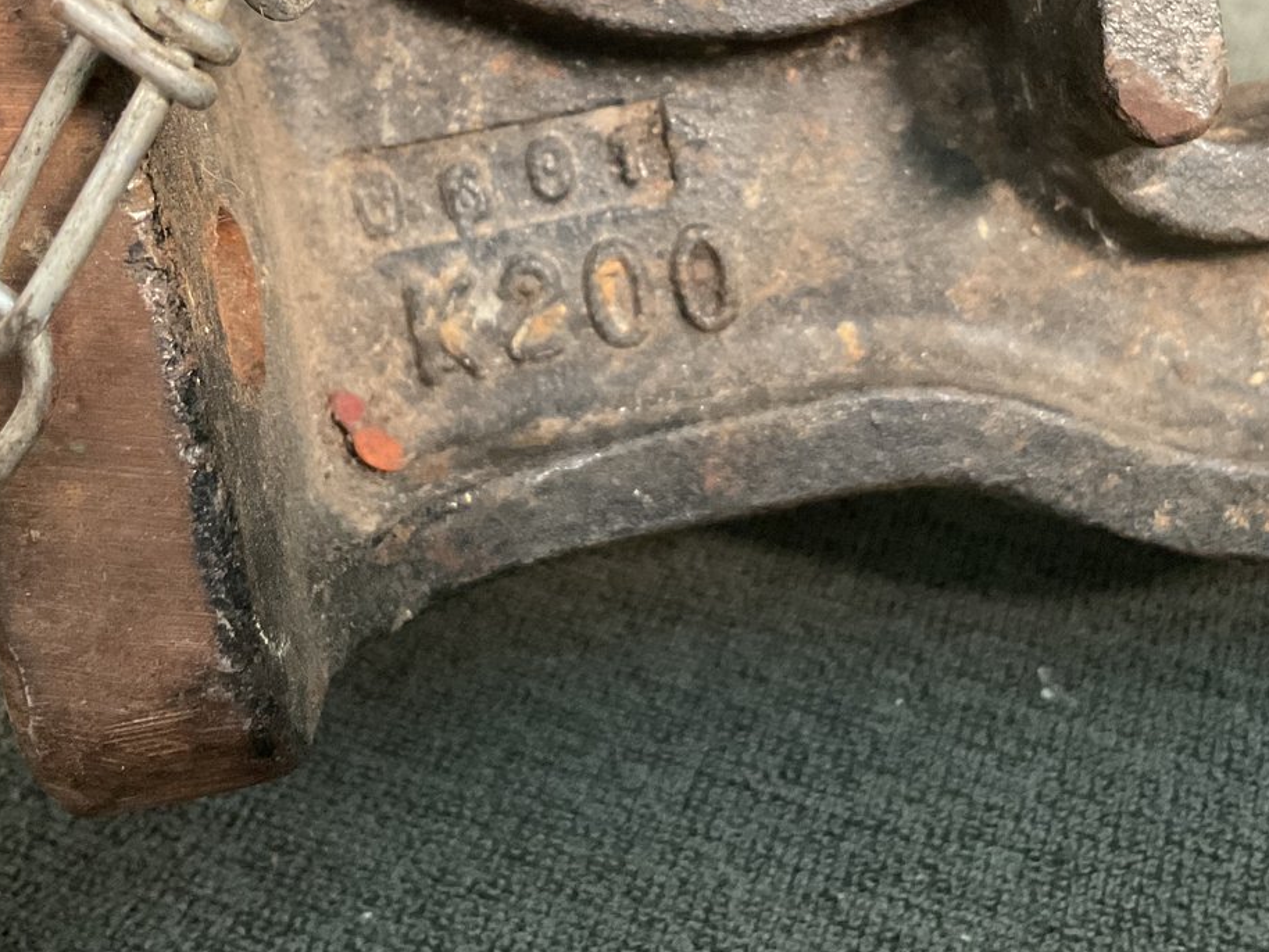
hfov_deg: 39.5
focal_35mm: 48
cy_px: 255
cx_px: 771
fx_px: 1760
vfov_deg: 29.9
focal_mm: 3
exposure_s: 1/30
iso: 500
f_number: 1.8
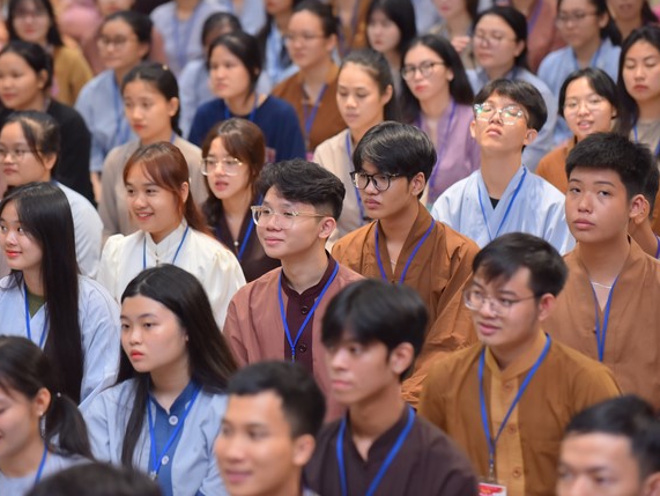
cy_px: 247
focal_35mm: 164
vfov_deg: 9.1
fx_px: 3129
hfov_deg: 12.0
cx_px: 305
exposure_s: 1/160
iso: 1000
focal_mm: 150
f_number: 3.5
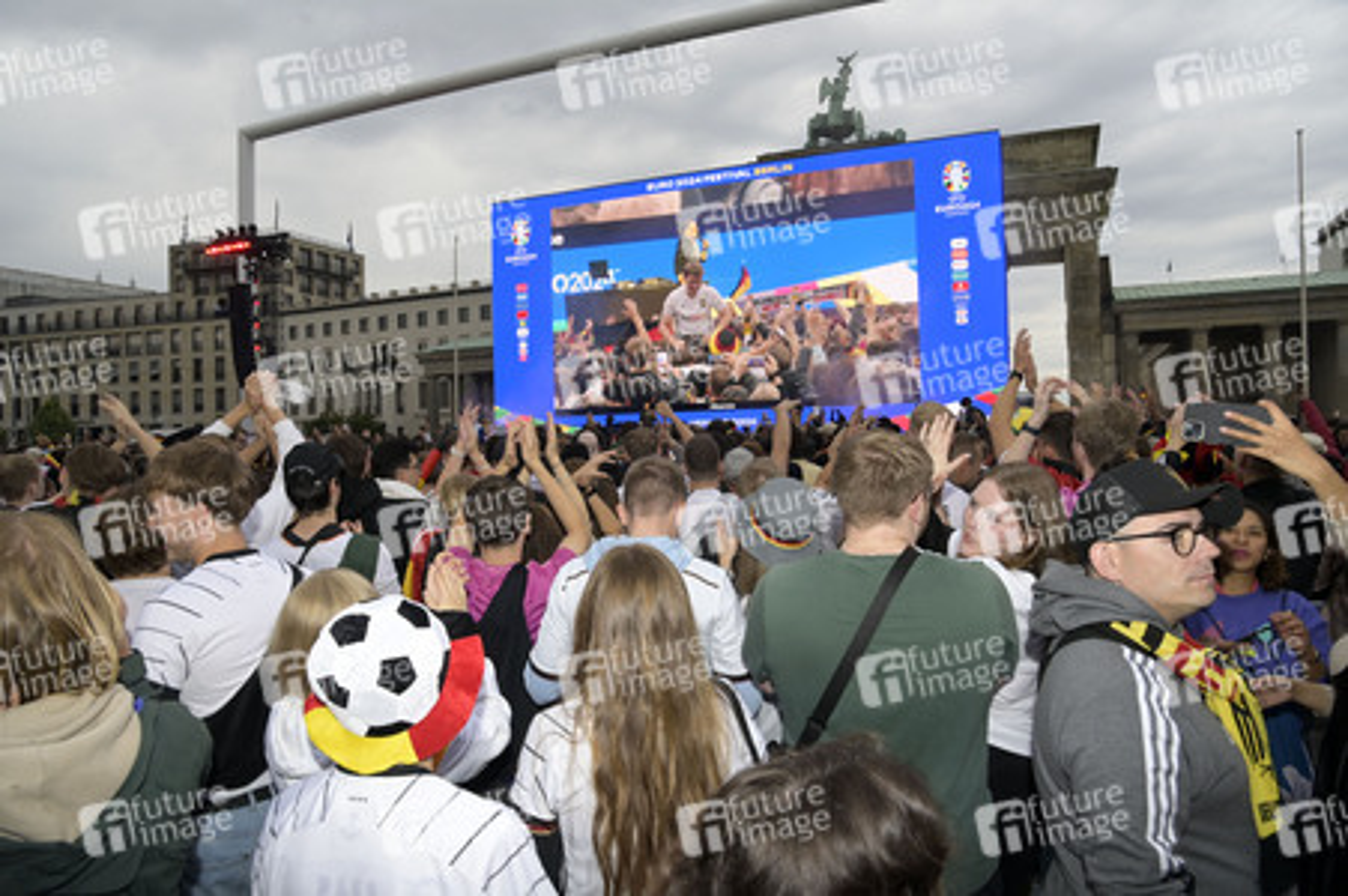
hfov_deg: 73.8
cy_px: 448
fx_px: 898
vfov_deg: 53.1
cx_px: 674
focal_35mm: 24
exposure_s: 1/250
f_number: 9
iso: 1250
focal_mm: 24
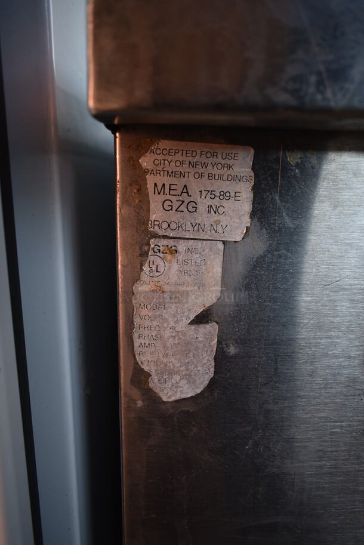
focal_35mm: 27
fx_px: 409
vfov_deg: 67.3
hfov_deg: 48.0
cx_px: 182
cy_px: 272
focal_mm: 18
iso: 125
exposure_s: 1/30
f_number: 3.5
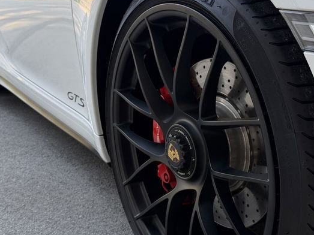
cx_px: 187
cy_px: 135
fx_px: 426
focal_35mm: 47
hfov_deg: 40.3
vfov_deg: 30.8
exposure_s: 1/167
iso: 64
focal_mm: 6.76
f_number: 1.78
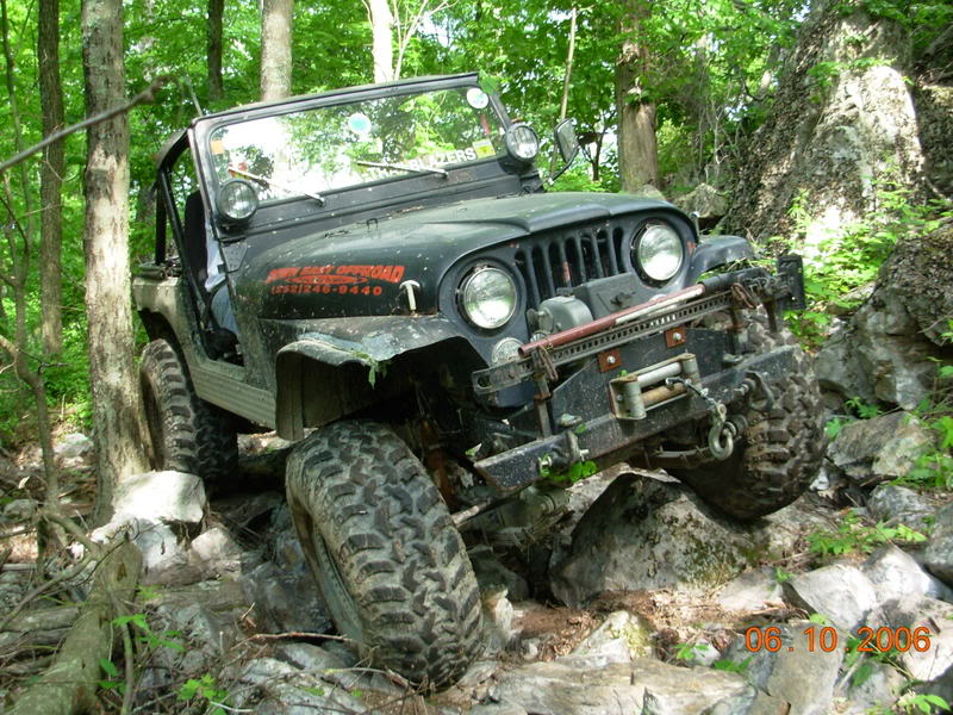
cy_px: 358
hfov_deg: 49.0
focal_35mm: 38
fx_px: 1046
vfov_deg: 37.7
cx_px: 476
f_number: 2.9
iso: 50
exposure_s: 1/69.8
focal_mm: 6.3
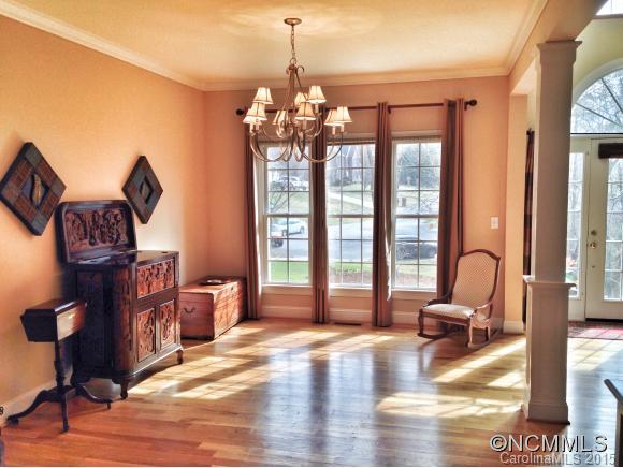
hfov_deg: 55.3
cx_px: 312
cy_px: 234
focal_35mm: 33
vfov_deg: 43.0
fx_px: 594
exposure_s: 1/132
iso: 50
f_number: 2.4
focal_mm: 4.12
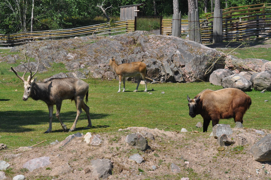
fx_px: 790
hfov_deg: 19.5
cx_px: 136
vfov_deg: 13.0
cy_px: 90
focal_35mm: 105
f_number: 9
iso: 200
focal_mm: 70
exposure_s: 1/320
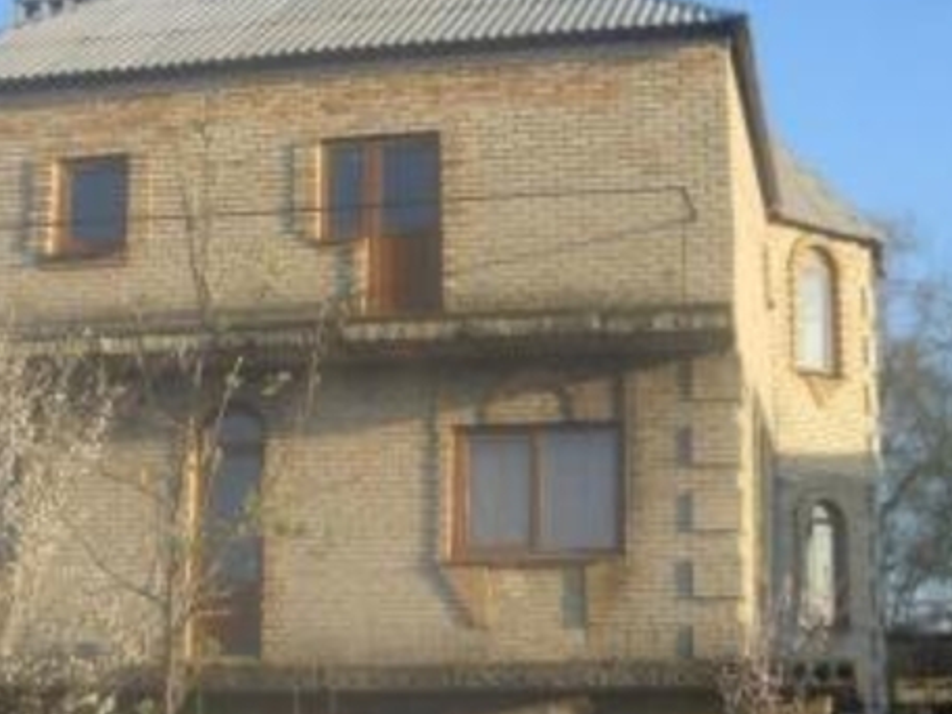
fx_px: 1980
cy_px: 447
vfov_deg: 20.4
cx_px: 380
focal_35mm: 72
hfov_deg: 27.0
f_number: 3.1
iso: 64
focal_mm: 6.72
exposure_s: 1/296
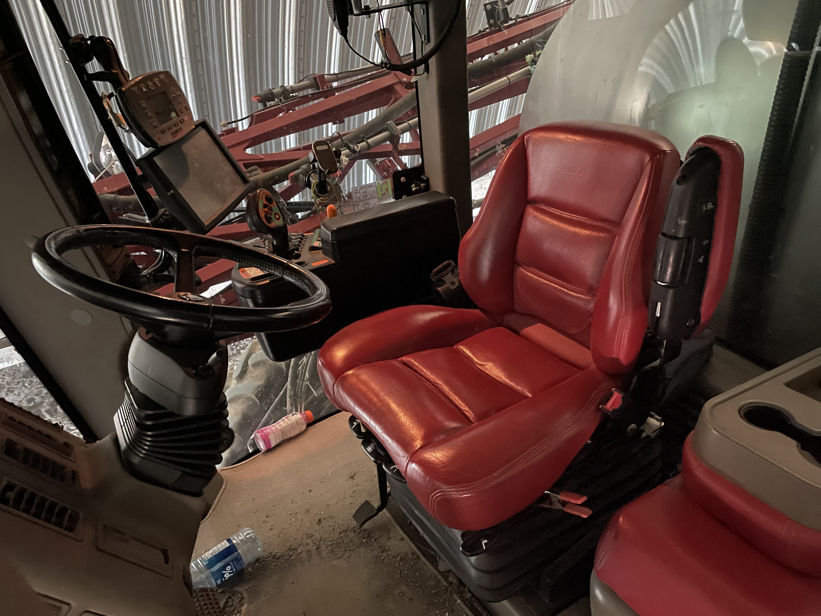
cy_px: 308
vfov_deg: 53.1
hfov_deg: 67.3
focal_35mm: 26
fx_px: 617
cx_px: 410
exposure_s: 1/15
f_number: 1.6
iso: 1250
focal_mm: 4.2
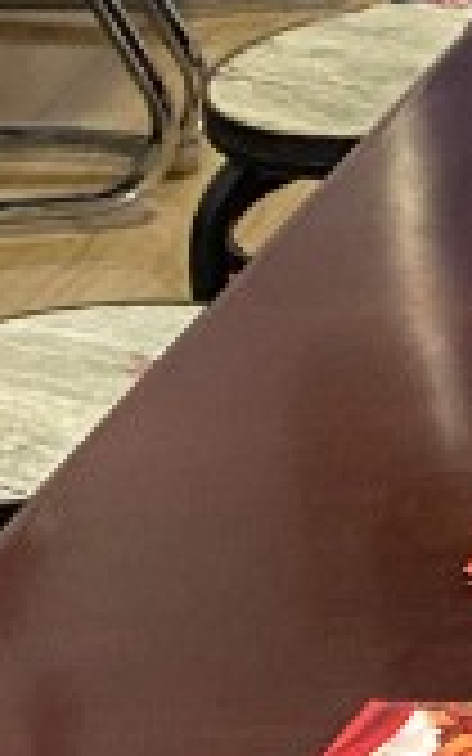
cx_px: 2086
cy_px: 202
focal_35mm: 197
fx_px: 4055
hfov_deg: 5.5
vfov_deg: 10.6
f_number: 1.8
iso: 320
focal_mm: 4.25
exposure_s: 1/50
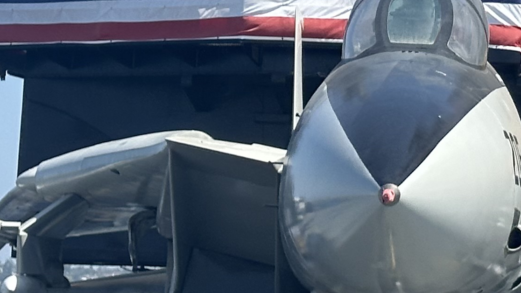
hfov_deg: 11.4
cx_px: 401
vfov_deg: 6.3
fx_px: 2611
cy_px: -158
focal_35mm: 189
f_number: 1.78
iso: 64
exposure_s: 1/3597
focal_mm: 6.86
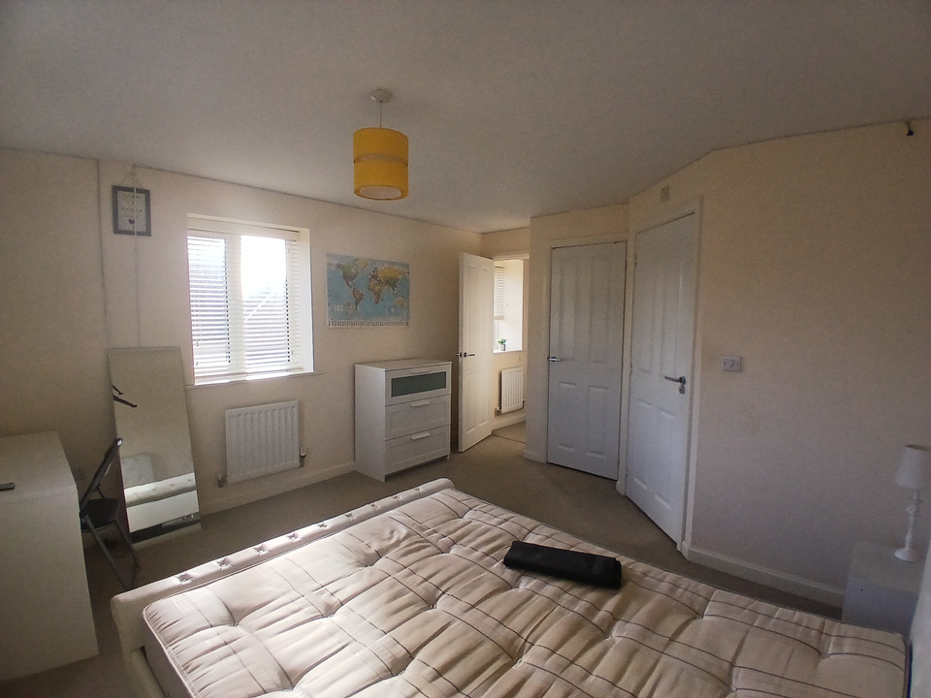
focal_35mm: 17
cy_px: 349
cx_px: 466
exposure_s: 1/100
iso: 80
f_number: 2.2
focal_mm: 1.4
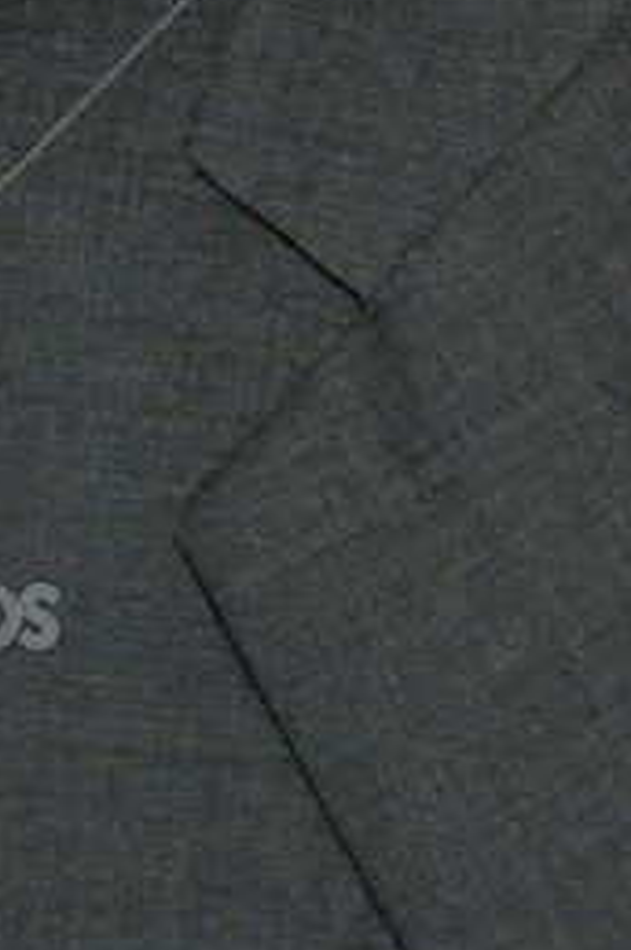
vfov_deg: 4.3
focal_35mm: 474
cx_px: 1038
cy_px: -853
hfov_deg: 2.9
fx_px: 12495
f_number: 5.6
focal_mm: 80
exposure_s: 1/180
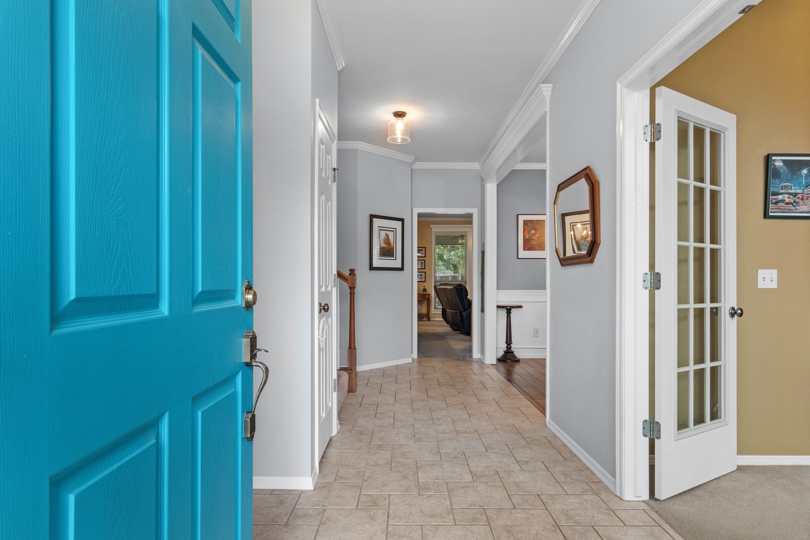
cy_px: 280
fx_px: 450
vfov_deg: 61.9
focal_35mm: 20
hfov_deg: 84.0
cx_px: 397
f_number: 11
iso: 640
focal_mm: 19
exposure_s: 1/3
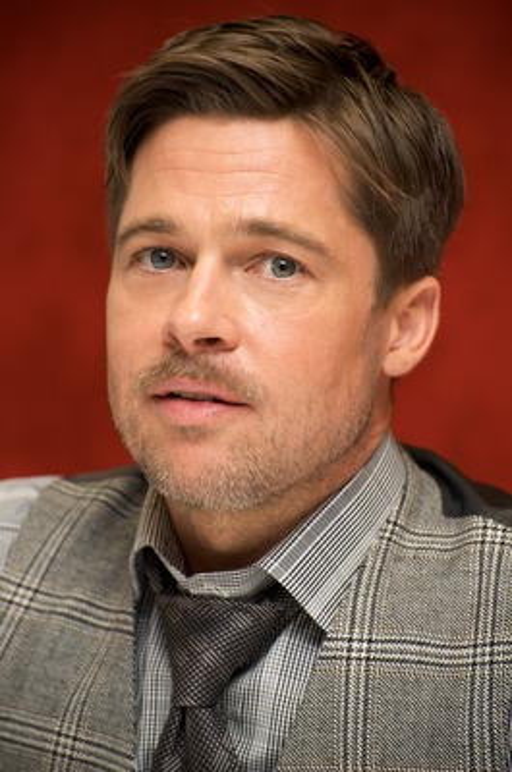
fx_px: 3321
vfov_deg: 13.3
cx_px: 256
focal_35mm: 155
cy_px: 386
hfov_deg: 8.8
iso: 400
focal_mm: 155
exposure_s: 1/100
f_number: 6.3
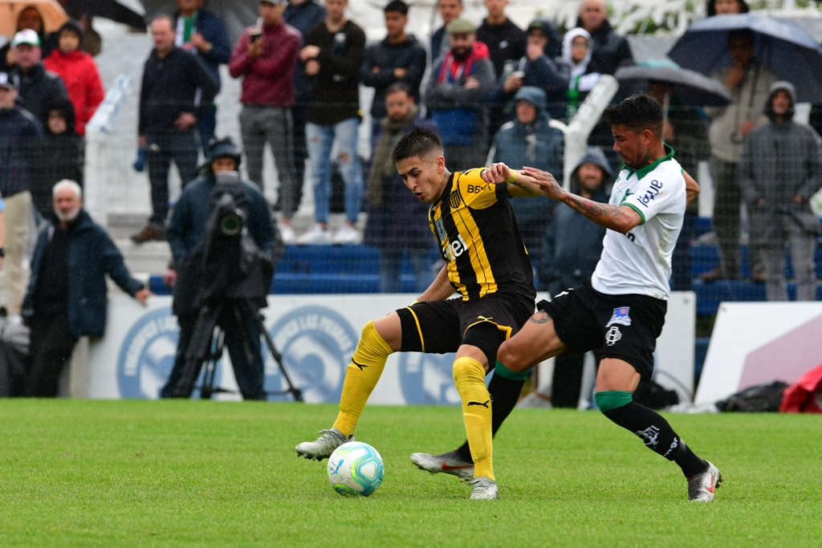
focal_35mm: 600
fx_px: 13701
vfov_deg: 2.3
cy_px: 274
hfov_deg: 3.4
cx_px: 411
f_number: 8
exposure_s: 1/640
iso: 800
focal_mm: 400
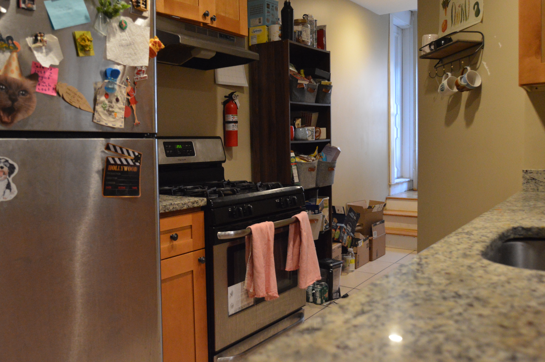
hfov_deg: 62.5
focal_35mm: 30
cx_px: 239
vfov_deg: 44.1
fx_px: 447
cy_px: 174
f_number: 4
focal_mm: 17
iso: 2500
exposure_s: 1/60
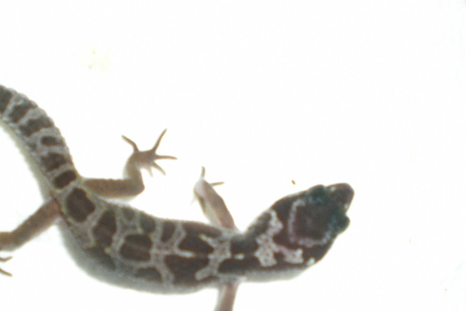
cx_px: 151
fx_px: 790
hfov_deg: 32.6
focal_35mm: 61
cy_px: 246
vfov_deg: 22.0
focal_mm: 6.3
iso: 50
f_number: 3.1
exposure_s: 1/60
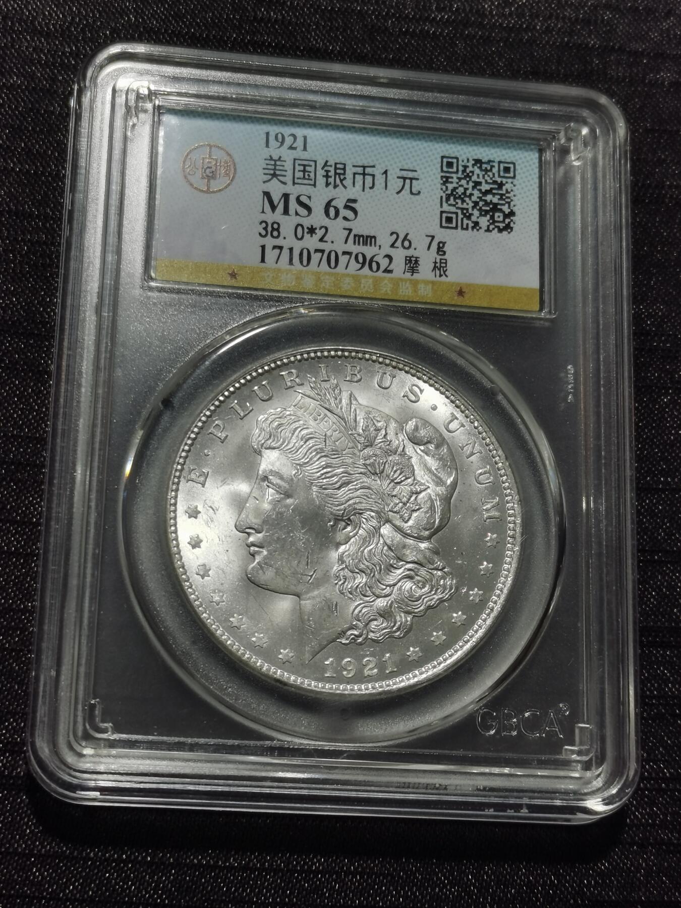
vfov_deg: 29.0
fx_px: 1757
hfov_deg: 21.9
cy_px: 454
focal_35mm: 67
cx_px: 340
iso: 50
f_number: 1.8
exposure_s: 1/124
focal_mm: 5.58
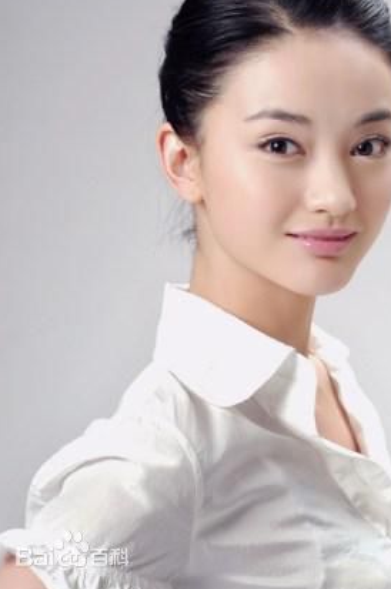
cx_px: 208
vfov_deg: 20.2
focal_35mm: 101
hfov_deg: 13.5
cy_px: 280
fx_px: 1651
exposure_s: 1/125
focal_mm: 62
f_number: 11
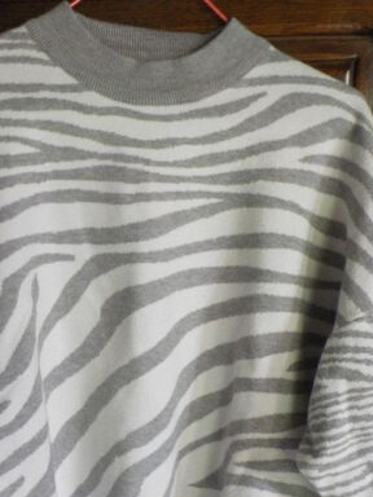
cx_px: 114
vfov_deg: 37.7
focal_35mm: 50
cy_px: 338
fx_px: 718
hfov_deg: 28.8
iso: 400
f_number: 3.3
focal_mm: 4.1
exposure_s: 1/10
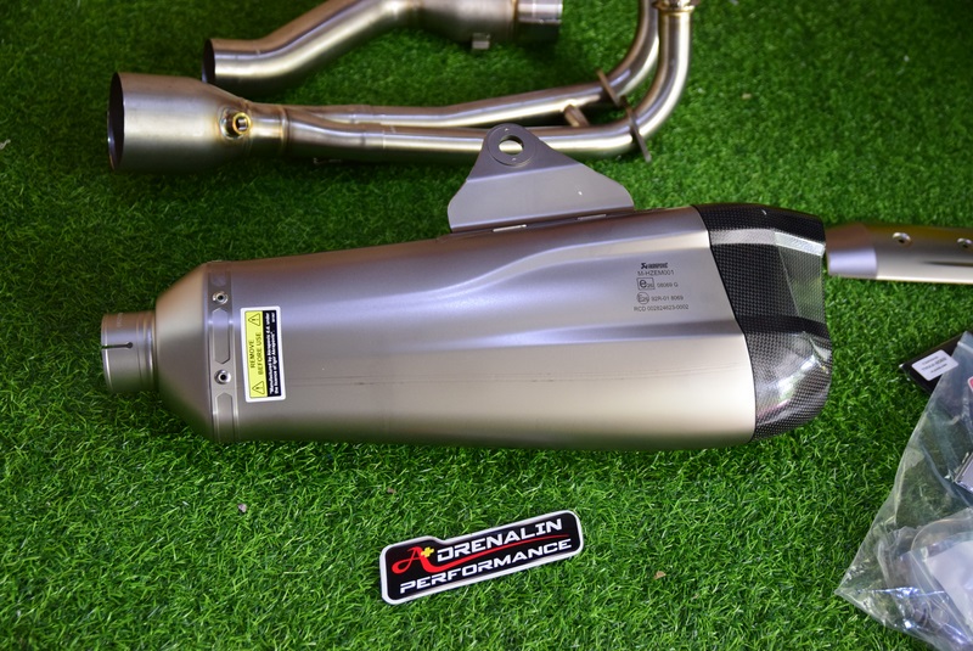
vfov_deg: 29.0
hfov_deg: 42.3
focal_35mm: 46
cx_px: 486
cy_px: 326
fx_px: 1258
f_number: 3.3
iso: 1250
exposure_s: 1/50
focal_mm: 31
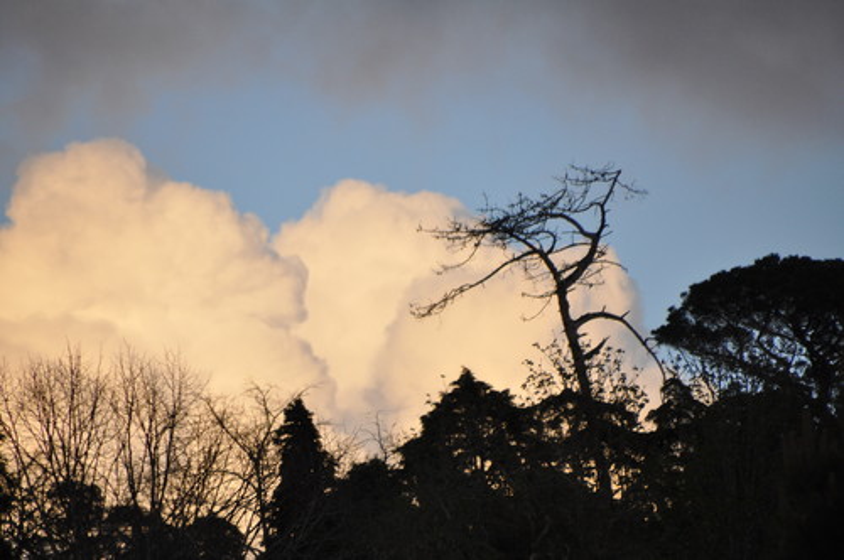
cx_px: 422
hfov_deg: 5.5
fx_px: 8780
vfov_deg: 3.7
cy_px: 280
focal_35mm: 375
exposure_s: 1/500
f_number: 6.3
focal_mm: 250
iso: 280
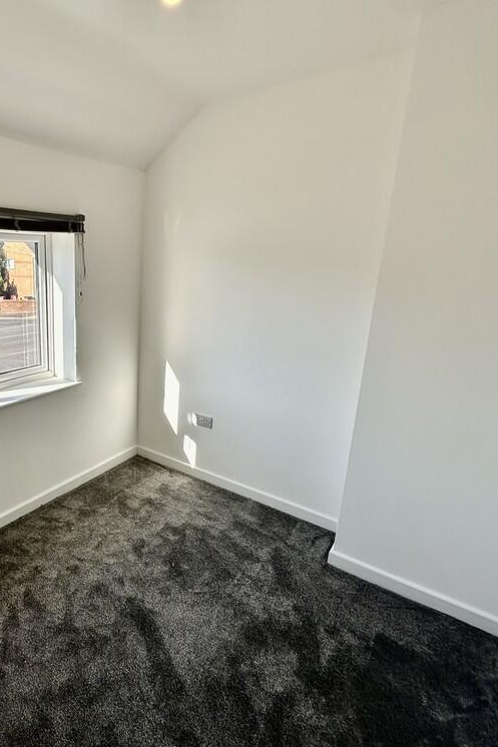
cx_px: 106
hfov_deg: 57.7
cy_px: 369
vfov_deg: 84.0
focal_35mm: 20
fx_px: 415
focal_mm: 2.22
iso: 40
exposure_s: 1/376
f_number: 2.2
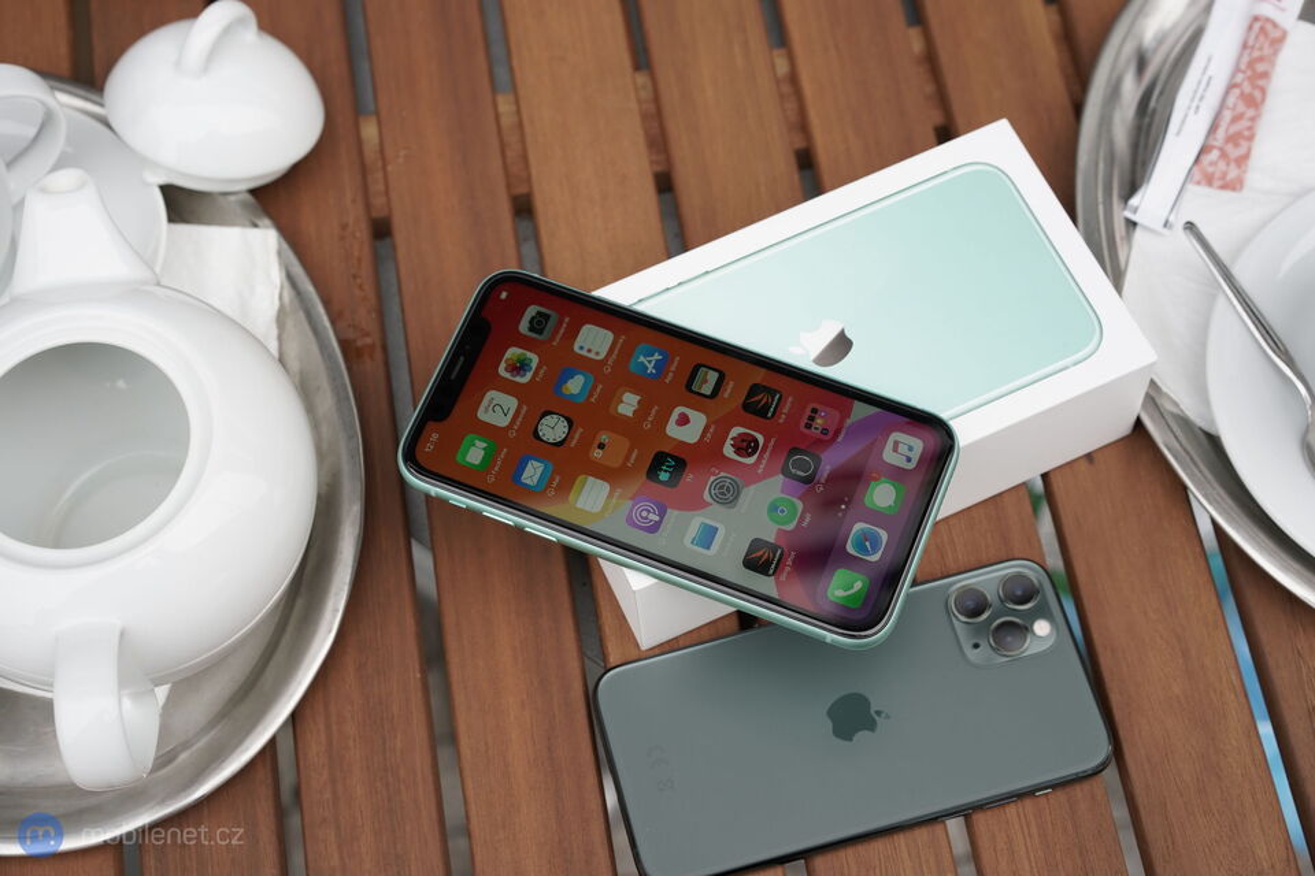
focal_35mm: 55
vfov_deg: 24.6
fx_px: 2009
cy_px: 438
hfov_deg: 36.2
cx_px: 658
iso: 320
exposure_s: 1/250
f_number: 6.3
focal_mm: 55
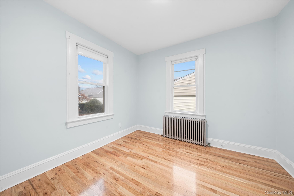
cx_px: 147
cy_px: 98
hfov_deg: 112.6
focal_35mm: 12
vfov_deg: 90.0
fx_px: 98
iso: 250
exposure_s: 1/1.67
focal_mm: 12
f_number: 8
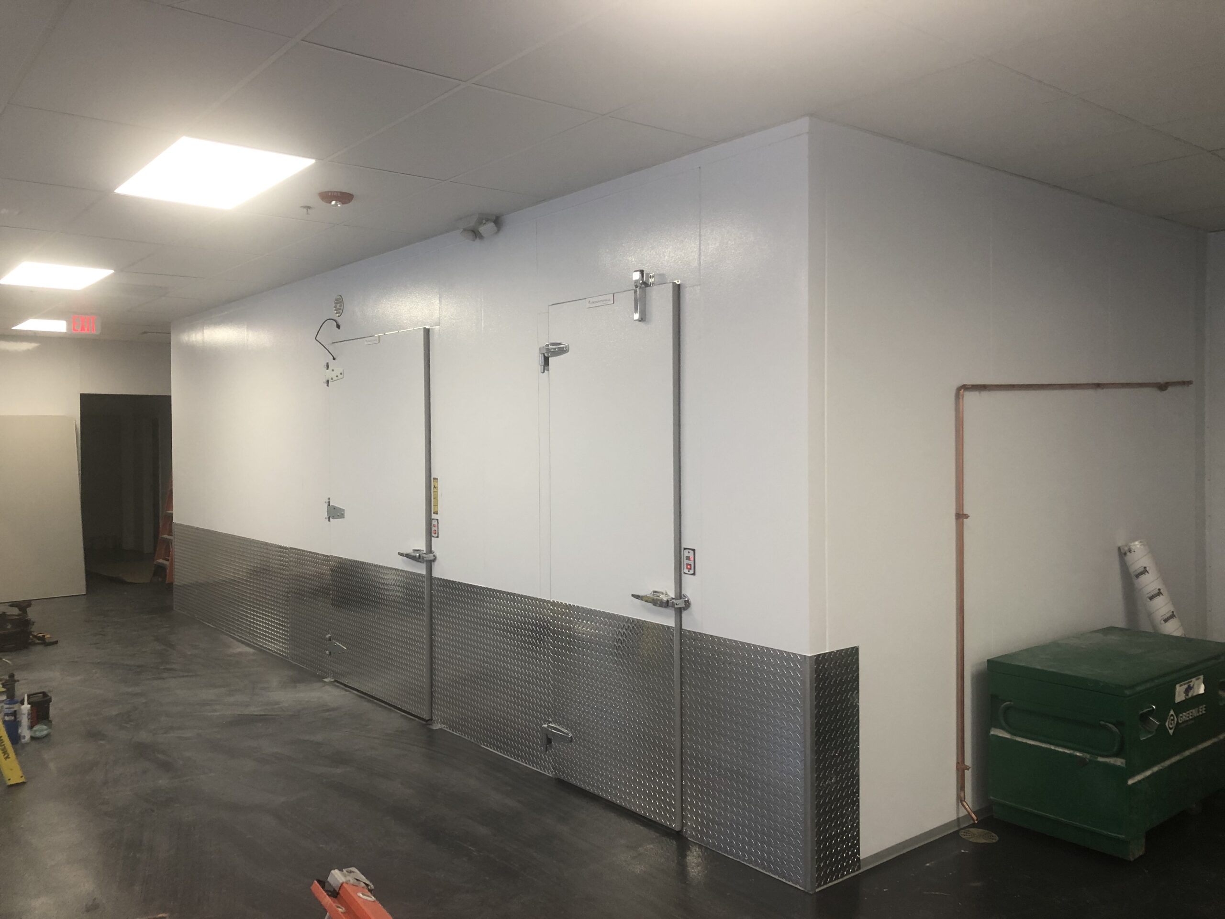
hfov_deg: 63.4
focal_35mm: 28
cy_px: 460
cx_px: 612
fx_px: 991
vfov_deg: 49.7
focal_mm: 3.99
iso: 40
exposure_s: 1/30
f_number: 1.8
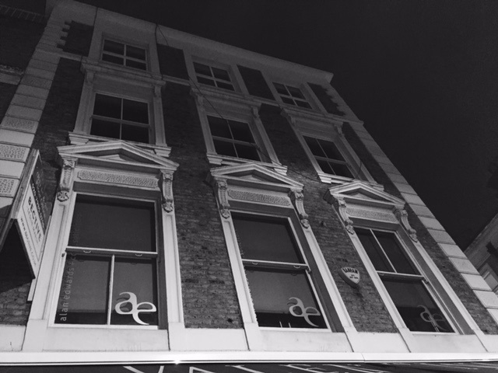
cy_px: 186
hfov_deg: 61.7
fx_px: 417
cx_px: 249
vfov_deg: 48.2
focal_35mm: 29
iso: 320
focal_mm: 4.15
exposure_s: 1/17
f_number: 2.2
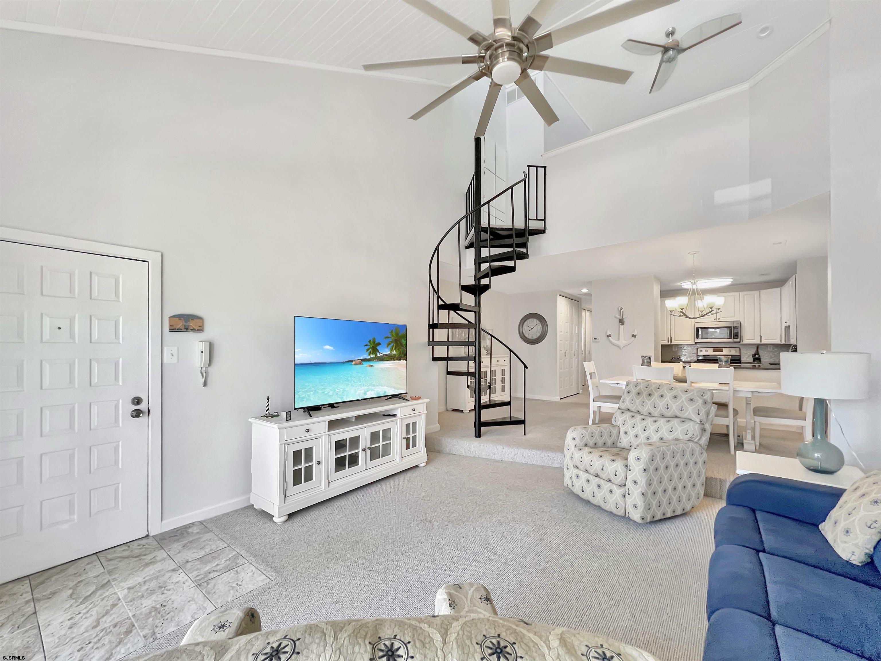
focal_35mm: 13
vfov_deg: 89.9
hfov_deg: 106.2
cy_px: 330
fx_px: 331
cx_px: 440
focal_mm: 1.57
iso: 125
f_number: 1.8
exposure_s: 1/120
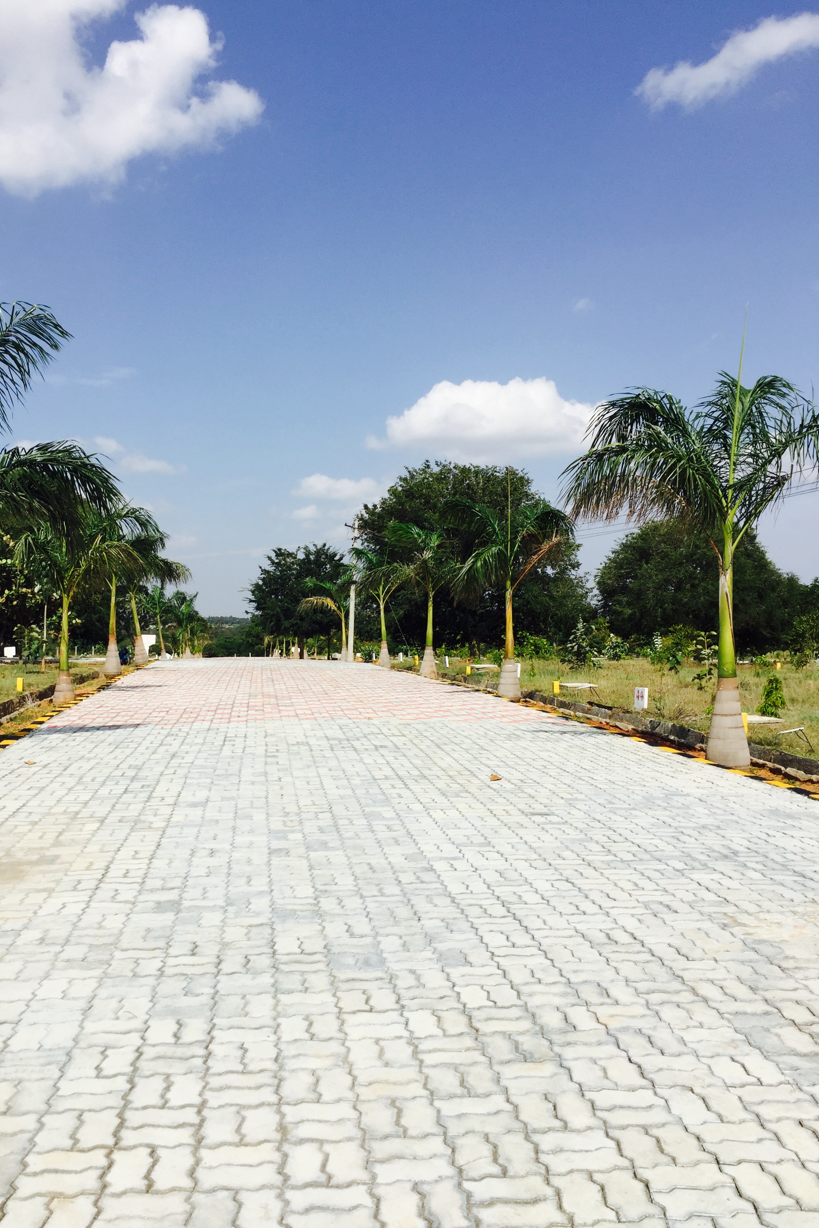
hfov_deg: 42.2
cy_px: 611
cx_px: 347
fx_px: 1058
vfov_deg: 60.3
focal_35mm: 31
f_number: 2.2
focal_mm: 4.15
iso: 32
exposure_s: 1/3300
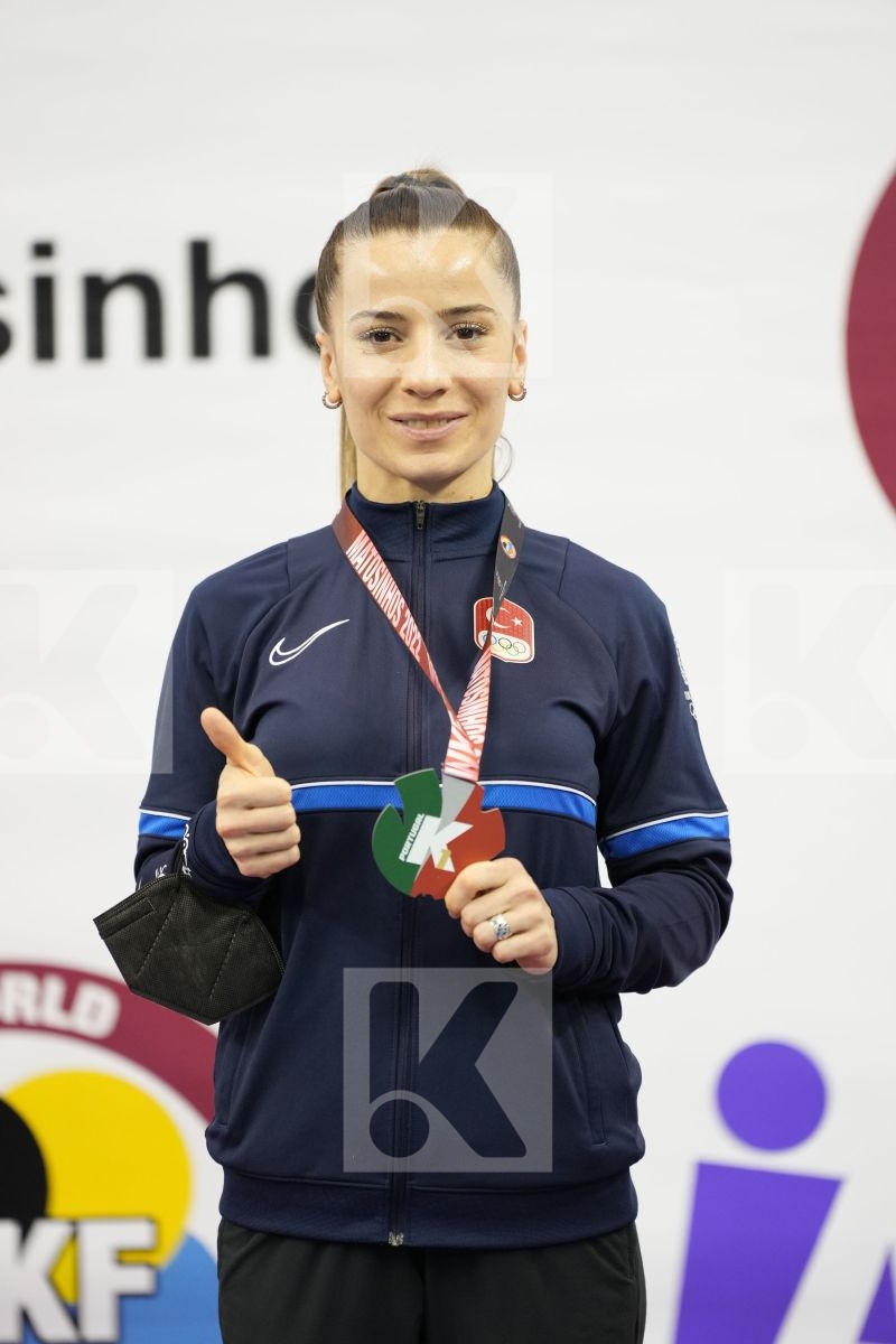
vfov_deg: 10.3
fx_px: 7466
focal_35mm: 200
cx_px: 448
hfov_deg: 6.9
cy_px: 672
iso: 1600
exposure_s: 1/250
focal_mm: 200
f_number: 2.8
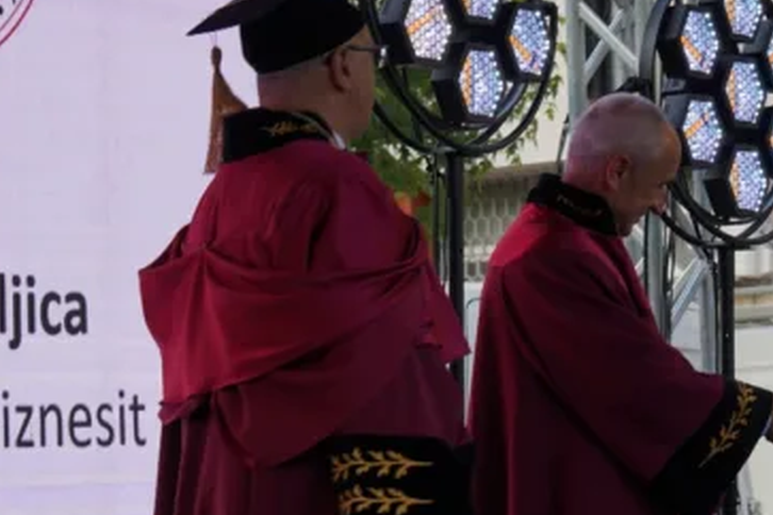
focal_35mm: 189
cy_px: 405
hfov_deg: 10.8
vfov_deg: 7.3
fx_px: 4058
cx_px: 658
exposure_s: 1/100
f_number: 5.6
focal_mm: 67
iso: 100
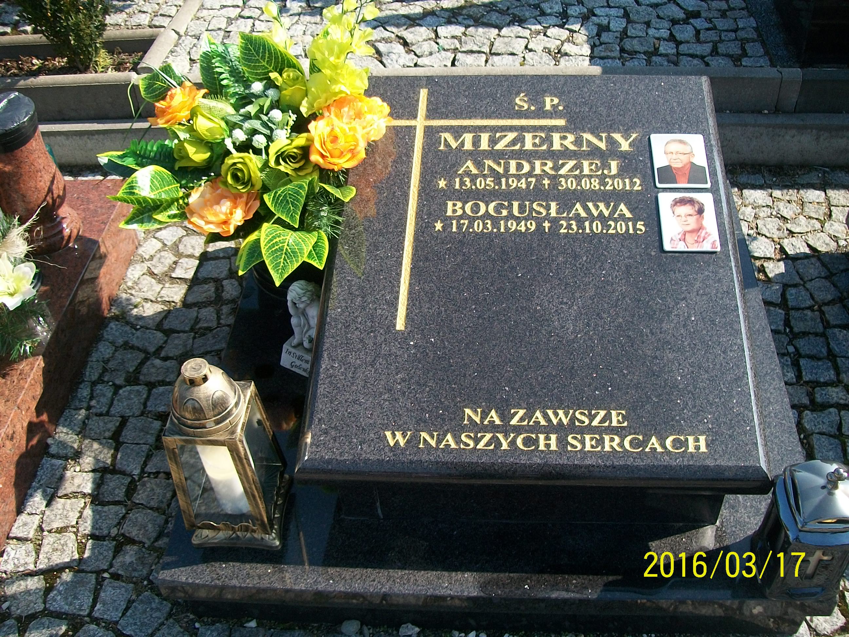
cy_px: 318
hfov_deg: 51.4
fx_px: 883
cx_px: 424
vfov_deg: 39.7
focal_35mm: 36
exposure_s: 1/640
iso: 80
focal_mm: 6
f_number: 2.7
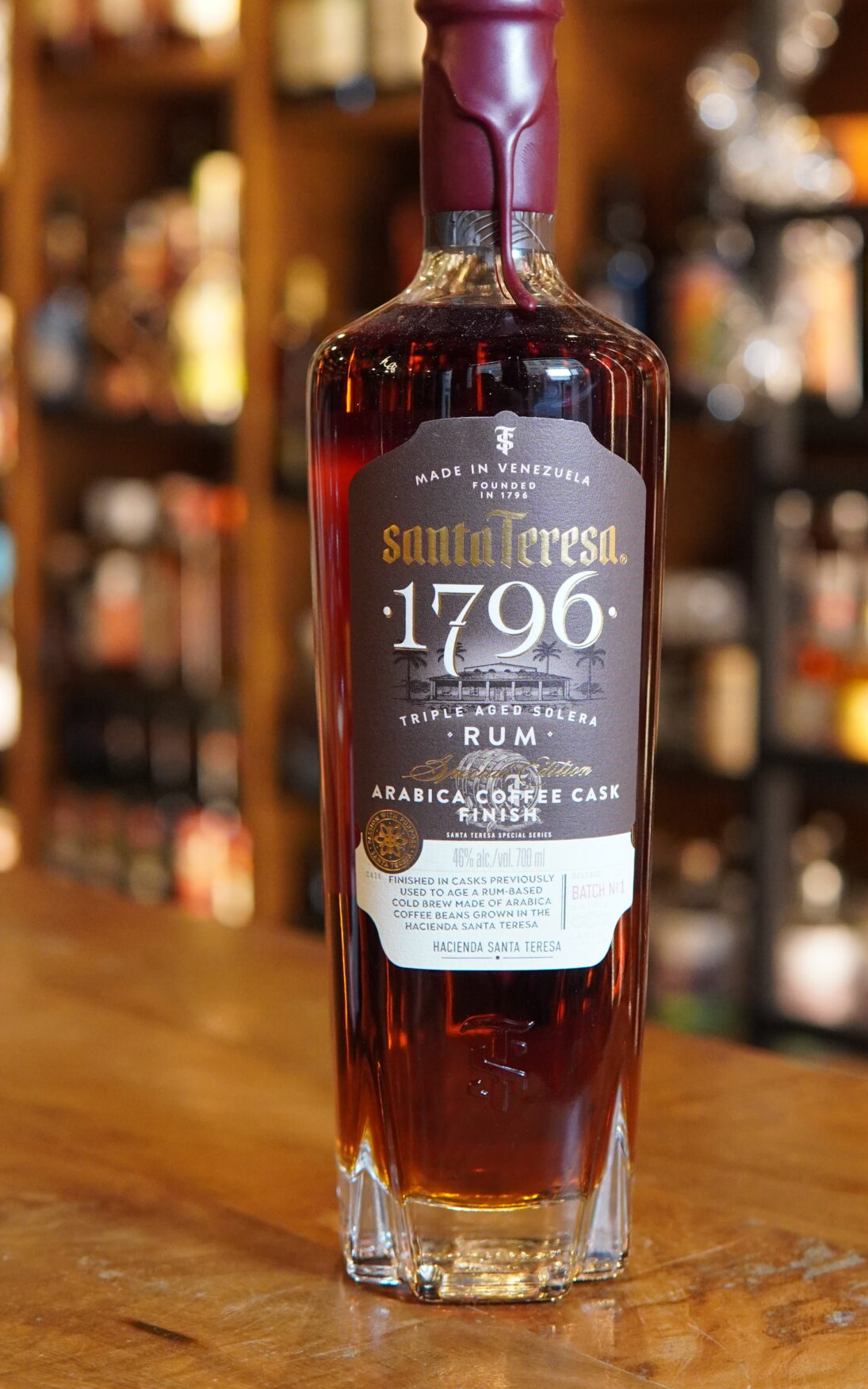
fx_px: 2536
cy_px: 468
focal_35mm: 67
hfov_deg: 19.4
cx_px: 505
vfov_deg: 30.4
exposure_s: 1/160
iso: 1600
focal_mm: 30
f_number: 2.8
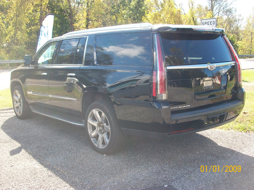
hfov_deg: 44.8
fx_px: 308
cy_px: 95
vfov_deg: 34.4
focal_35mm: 42
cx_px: 127
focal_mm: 7.1
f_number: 3.2
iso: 80
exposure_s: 1/250
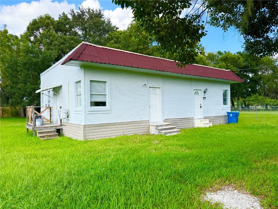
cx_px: 139
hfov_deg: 71.6
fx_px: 193
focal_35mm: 24
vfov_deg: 56.8
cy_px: 104
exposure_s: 1/1488
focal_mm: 6.76
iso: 80
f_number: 1.78
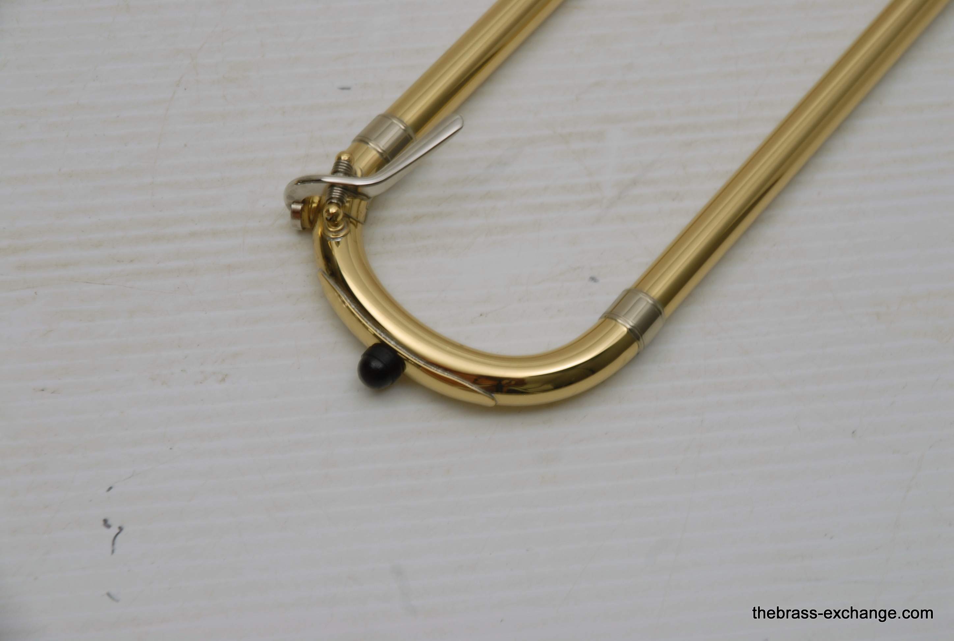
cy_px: 320
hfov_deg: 20.9
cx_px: 477
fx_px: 2589
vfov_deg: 14.1
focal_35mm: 98
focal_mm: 65
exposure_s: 1/2.5
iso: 100
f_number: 8
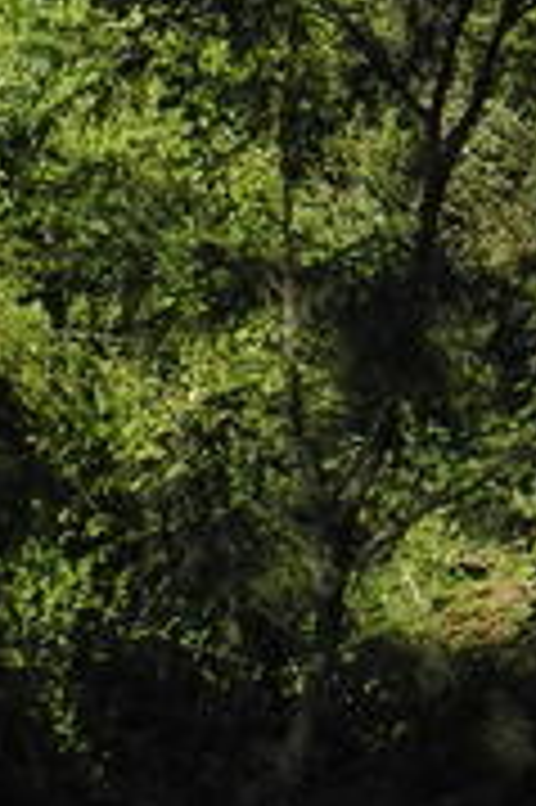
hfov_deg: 8.2
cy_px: -689
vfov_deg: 11.4
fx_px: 3737
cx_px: 518
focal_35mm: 167
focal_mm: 6
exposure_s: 1/800
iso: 200
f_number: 4
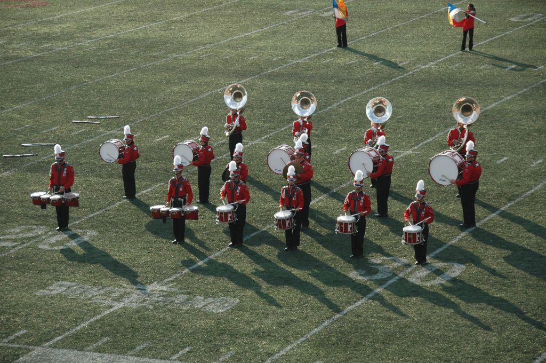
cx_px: 273
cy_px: 182
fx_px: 2158
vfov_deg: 9.6
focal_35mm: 142
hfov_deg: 14.4
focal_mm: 95
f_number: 5.3
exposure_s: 1/400
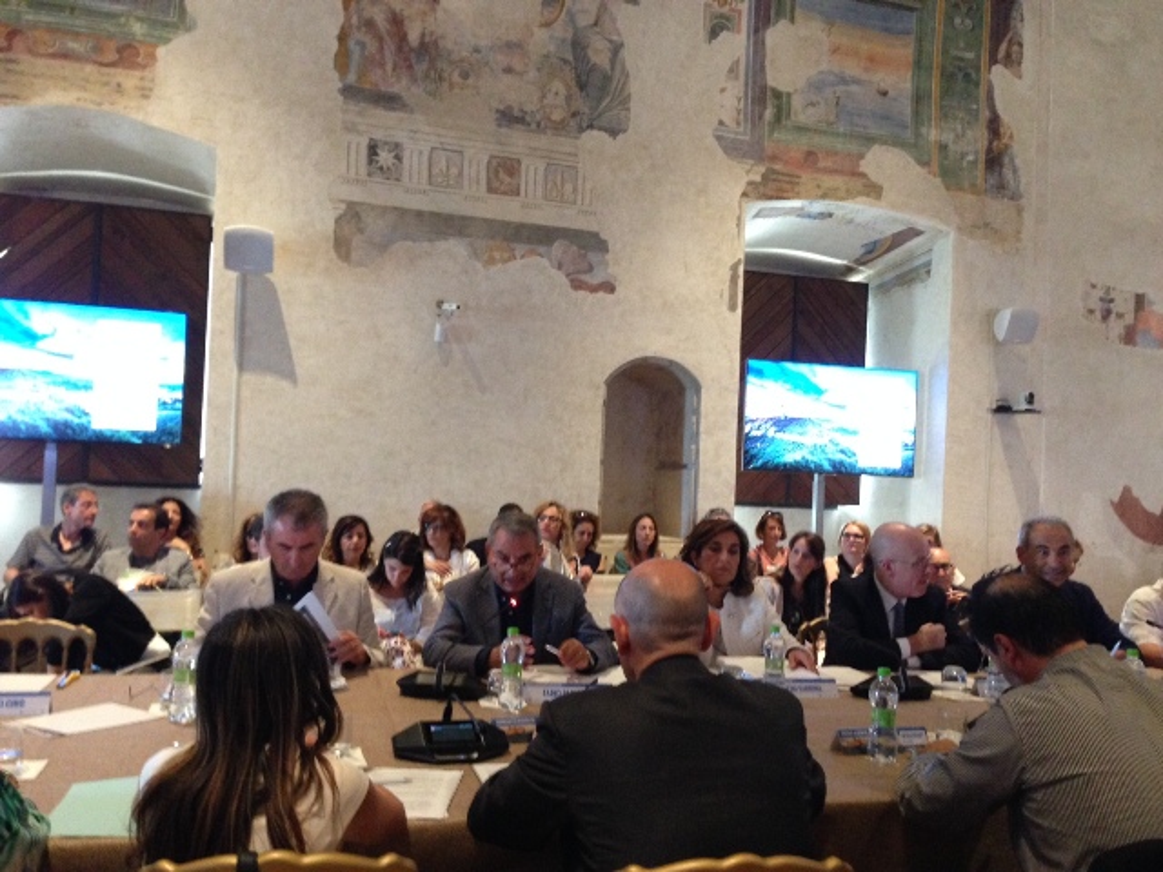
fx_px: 1109
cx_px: 582
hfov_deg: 55.4
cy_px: 436
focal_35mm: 33
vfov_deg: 42.9
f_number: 2.4
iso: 400
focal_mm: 4.12
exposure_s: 1/20
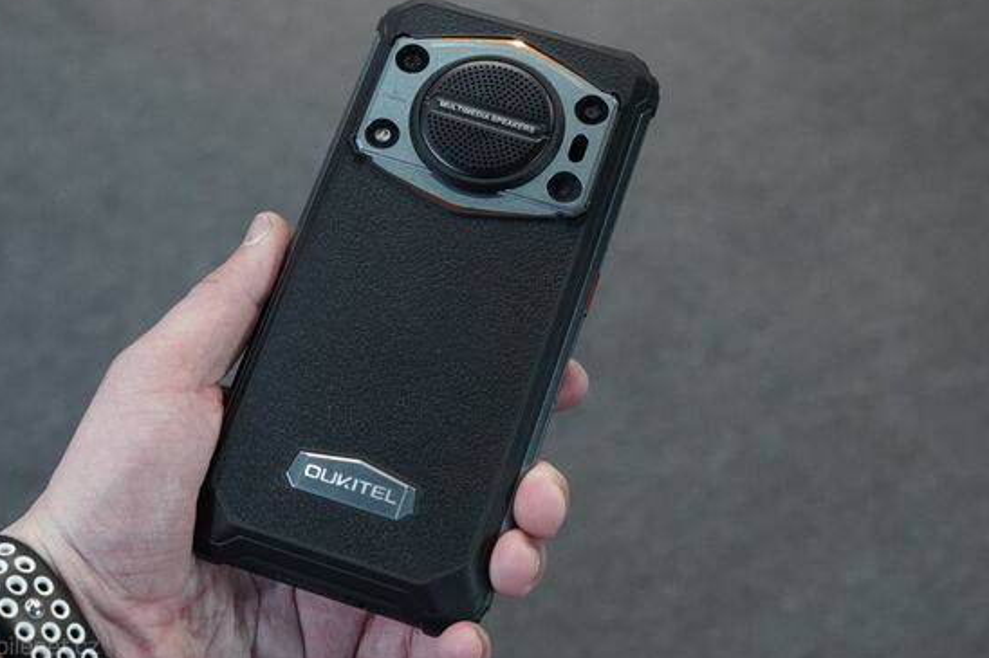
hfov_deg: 35.6
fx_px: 1538
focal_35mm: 56
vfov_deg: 24.2
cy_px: 313
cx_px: 448
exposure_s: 1/160
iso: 6400
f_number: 8
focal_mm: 50
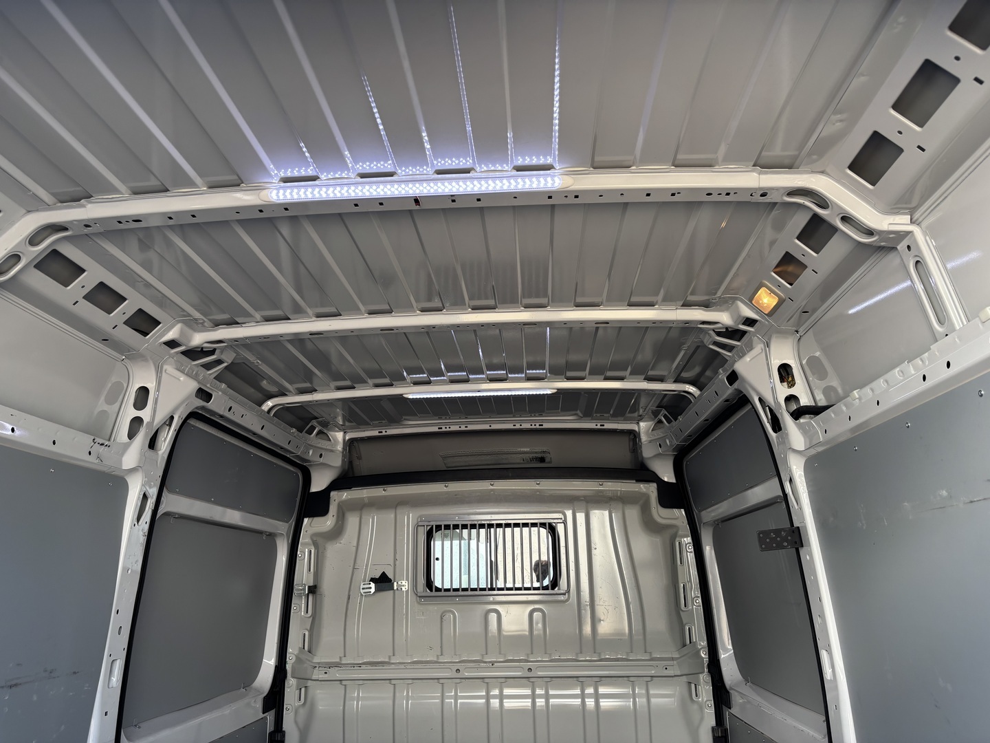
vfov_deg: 53.1
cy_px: 372
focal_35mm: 26
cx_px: 495
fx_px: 744
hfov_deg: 67.3
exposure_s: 1/121
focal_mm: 5.96
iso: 32
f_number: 1.6
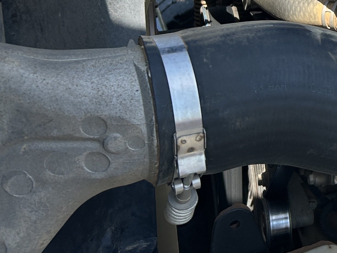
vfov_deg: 17.0
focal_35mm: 84
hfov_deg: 20.3
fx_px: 818
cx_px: 493
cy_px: -22
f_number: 1.5
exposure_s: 1/1838
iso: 50
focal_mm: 5.7
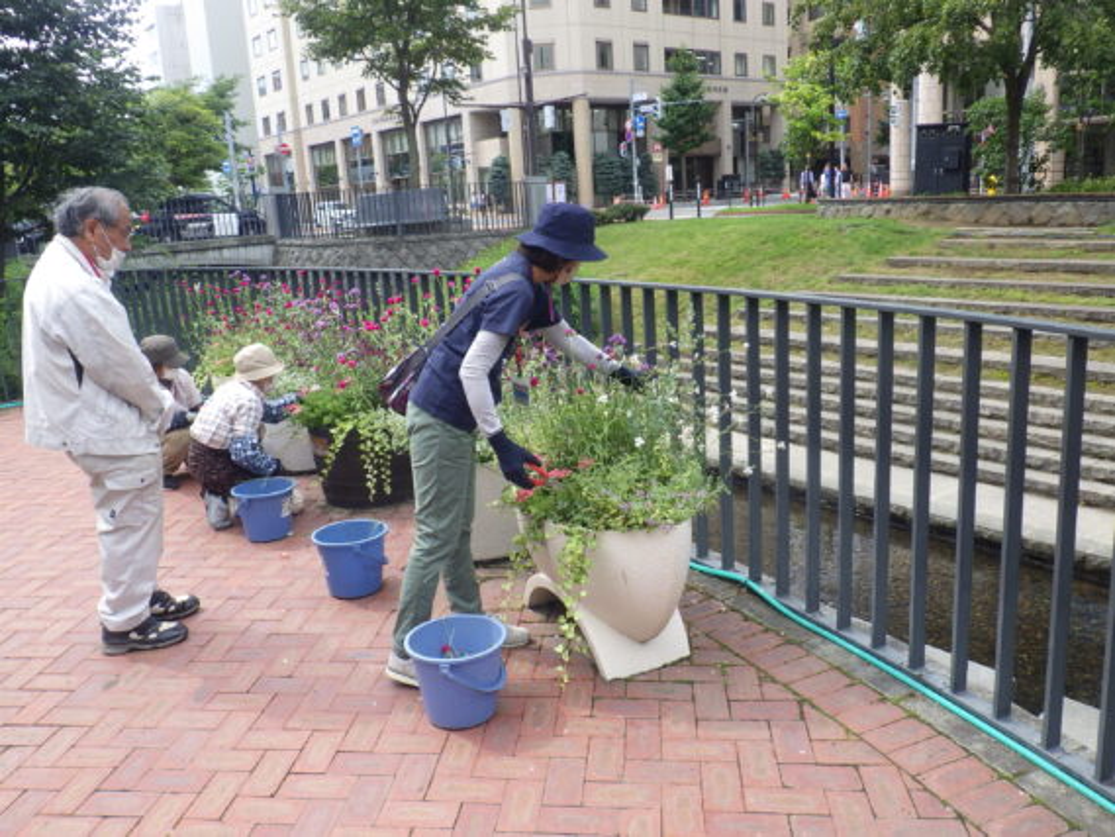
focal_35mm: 28
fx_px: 902
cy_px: 418
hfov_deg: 63.4
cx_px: 558
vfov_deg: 49.8
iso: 125
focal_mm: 5
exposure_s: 1/320
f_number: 4.2
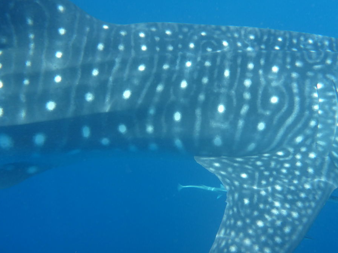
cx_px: 184
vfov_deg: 44.1
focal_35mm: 32
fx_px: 312
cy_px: 132
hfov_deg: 56.7
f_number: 3.3
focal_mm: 4.9
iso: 250
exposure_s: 1/500
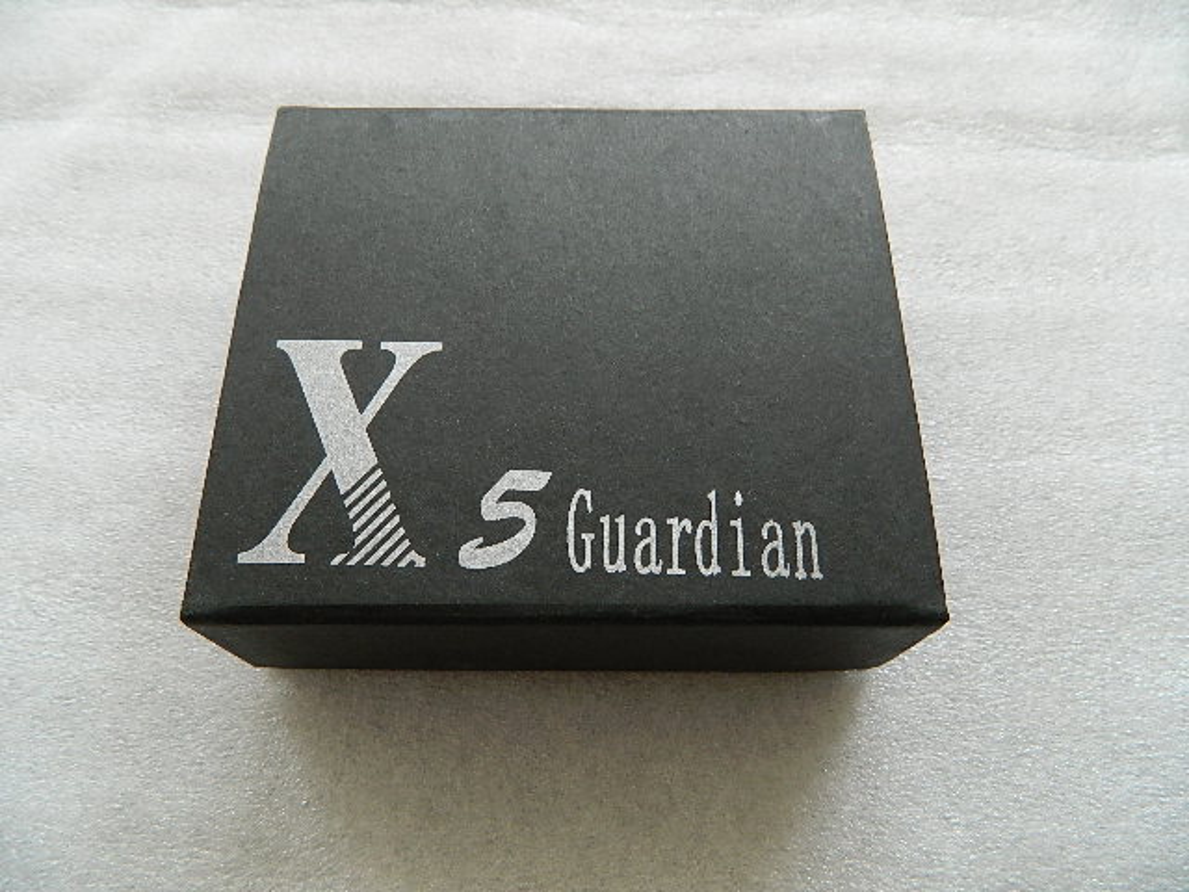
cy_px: 446
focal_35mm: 25
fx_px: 859
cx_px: 594
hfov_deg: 69.4
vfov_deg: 54.9
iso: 125
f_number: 3.1
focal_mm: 4.5
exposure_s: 1/30
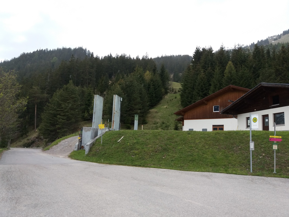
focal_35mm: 28
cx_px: 144
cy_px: 108
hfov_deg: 63.4
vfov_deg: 49.7
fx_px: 234
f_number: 1.9
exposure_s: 1/738
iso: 64
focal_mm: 3.7
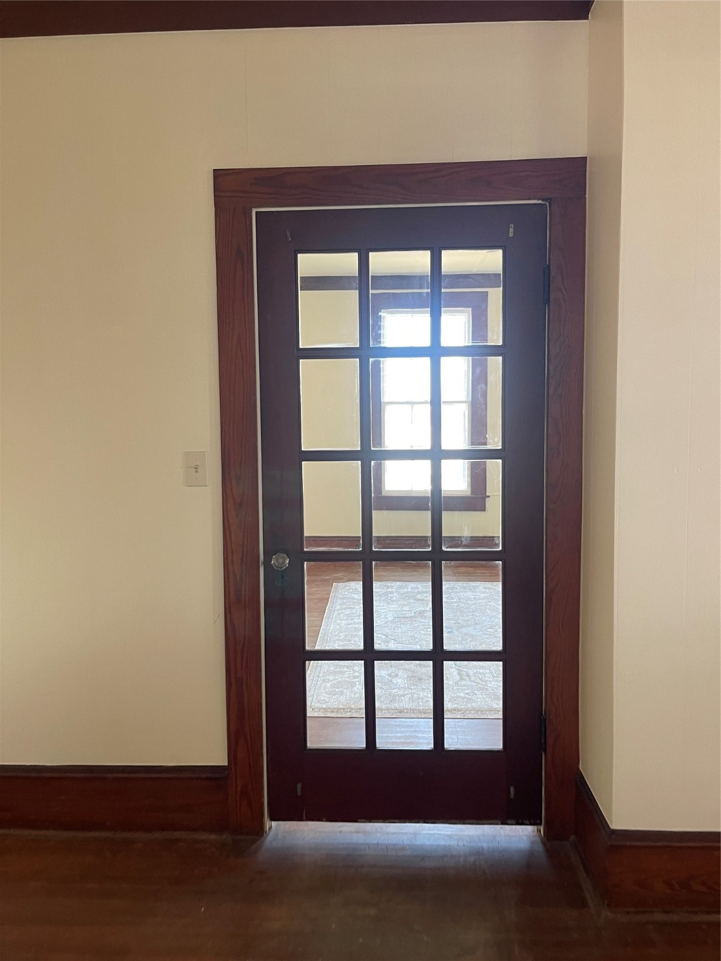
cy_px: 480
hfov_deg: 54.9
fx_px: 694
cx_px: 360
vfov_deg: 69.4
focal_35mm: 25
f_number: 1.6
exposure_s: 1/66
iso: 125
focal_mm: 5.1
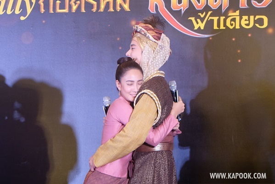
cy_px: 92
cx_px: 138
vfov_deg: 18.2
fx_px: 573
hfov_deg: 27.0
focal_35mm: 75
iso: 2000
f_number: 5.6
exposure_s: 1/60
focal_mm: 50
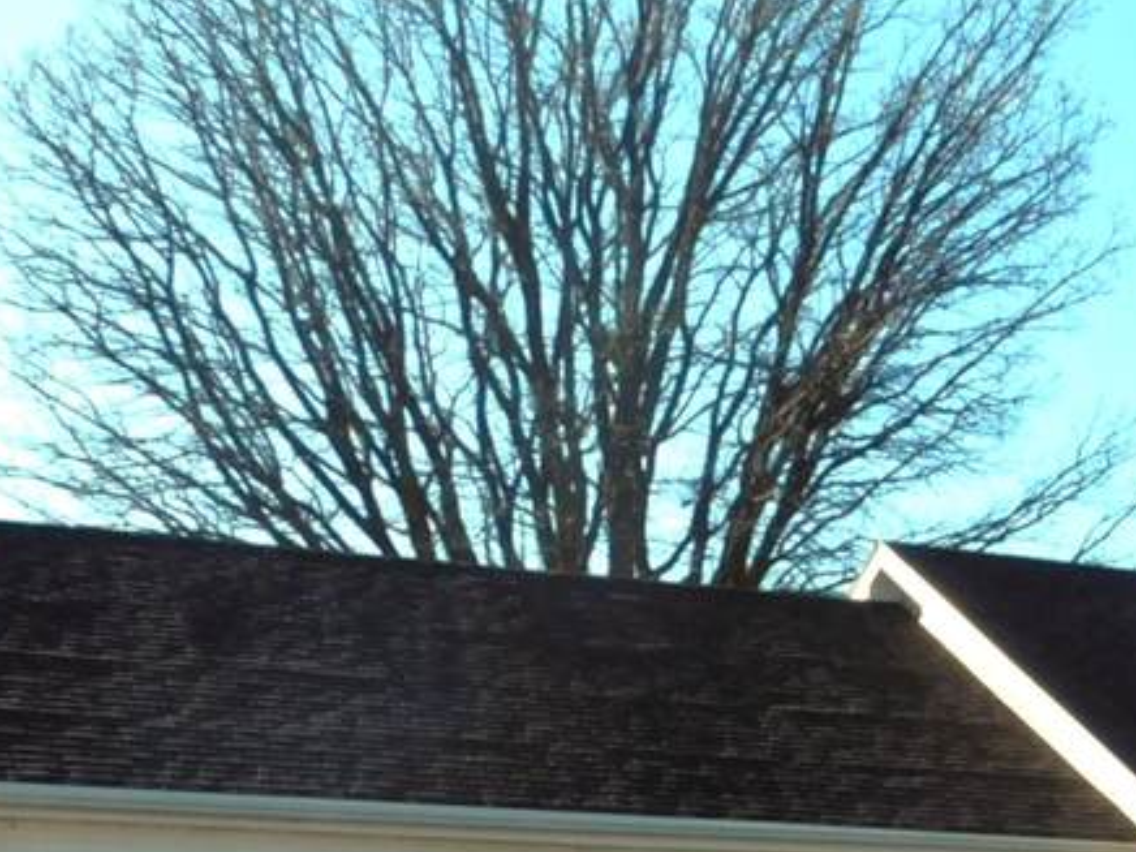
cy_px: 810
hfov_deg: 20.8
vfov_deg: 16.5
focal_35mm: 88
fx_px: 2888
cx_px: 1342
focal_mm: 5.3
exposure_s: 1/1250
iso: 125
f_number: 3.2
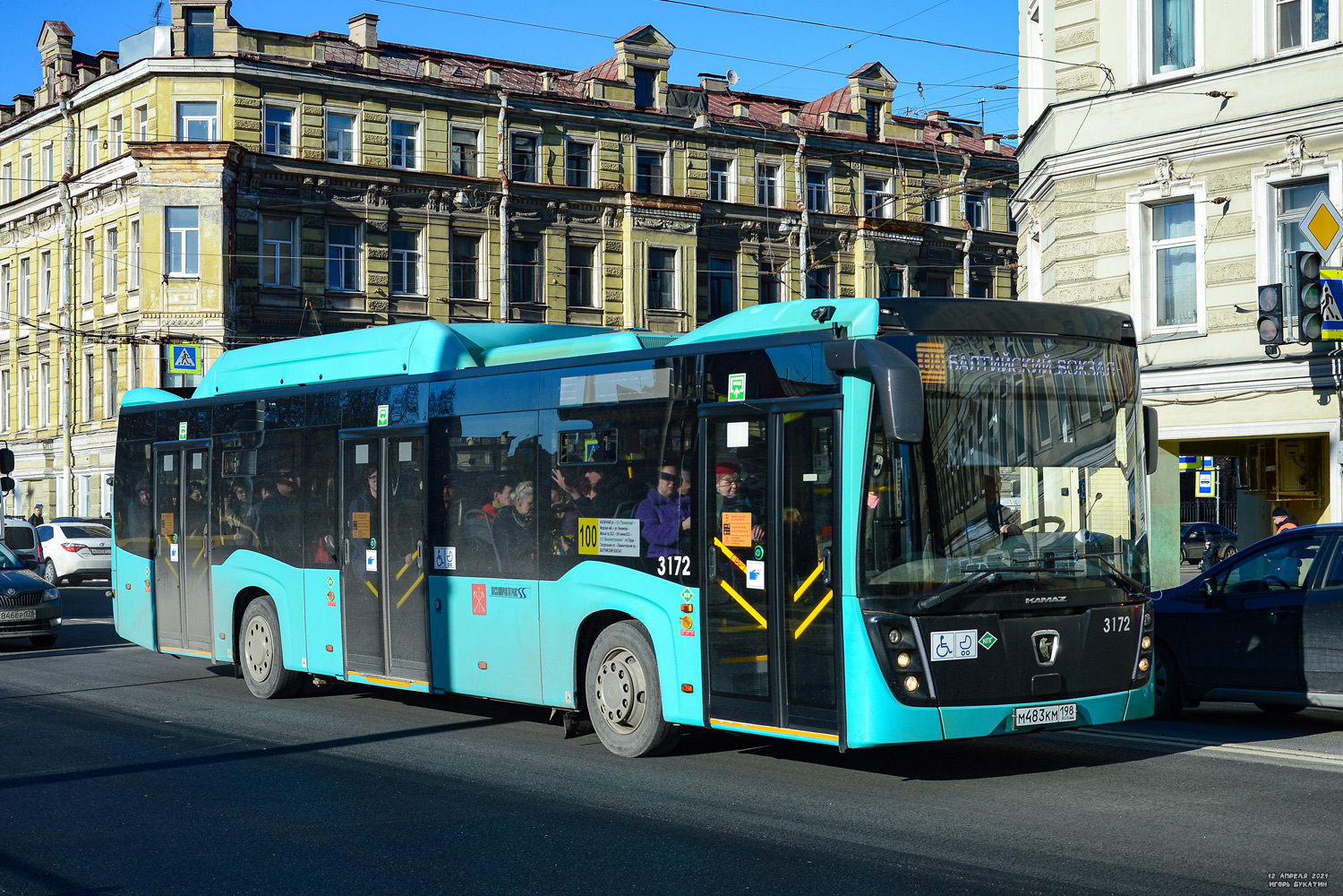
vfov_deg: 25.8
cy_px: 448
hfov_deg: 37.9
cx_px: 672
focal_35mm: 52
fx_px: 1958
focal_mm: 35
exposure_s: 1/800
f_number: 7.1
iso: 200
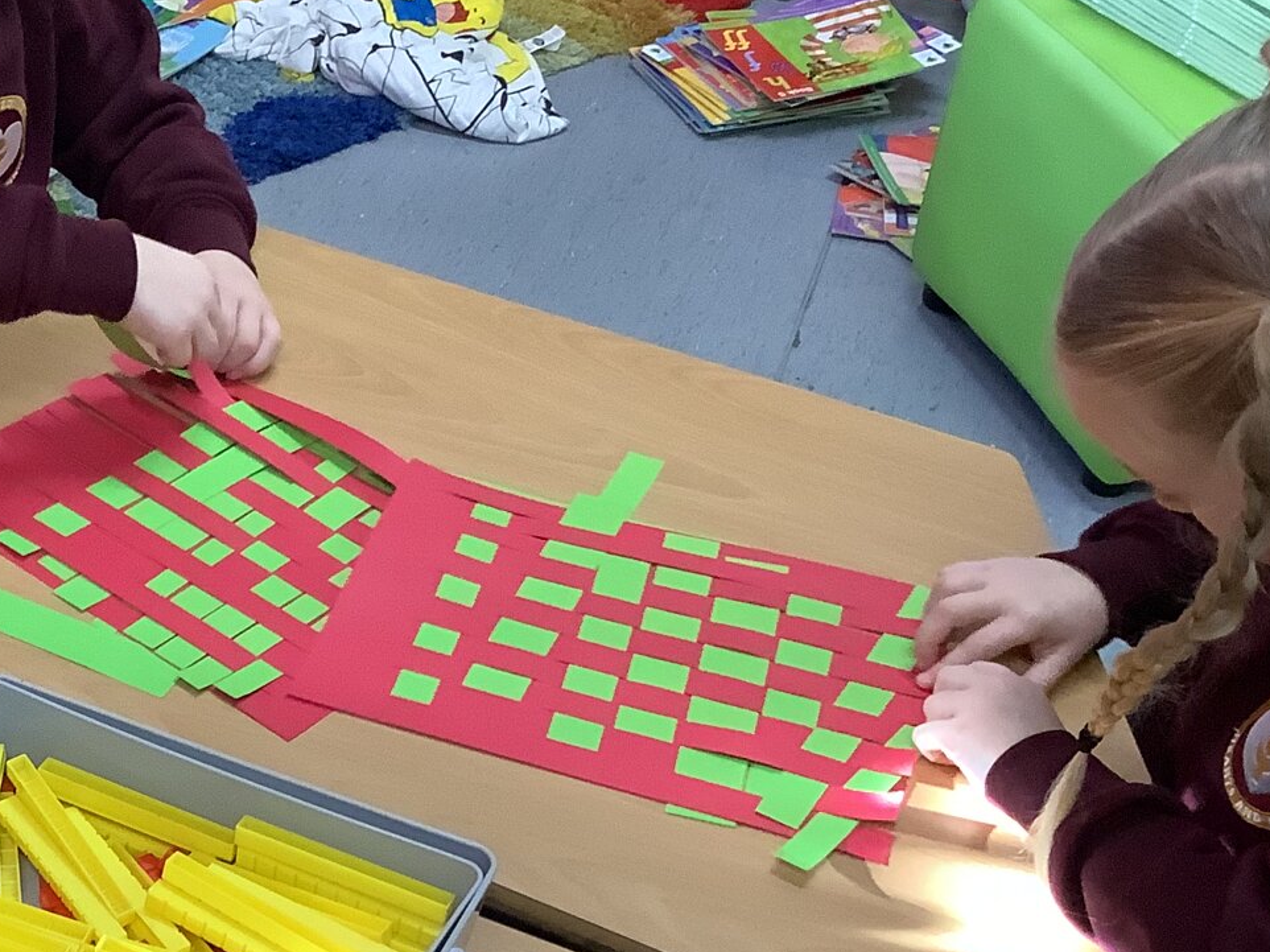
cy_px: 791
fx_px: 2421
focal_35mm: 66
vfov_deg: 21.9
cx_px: 44
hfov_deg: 27.9
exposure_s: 1/50
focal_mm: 3.3
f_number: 2.4
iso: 320
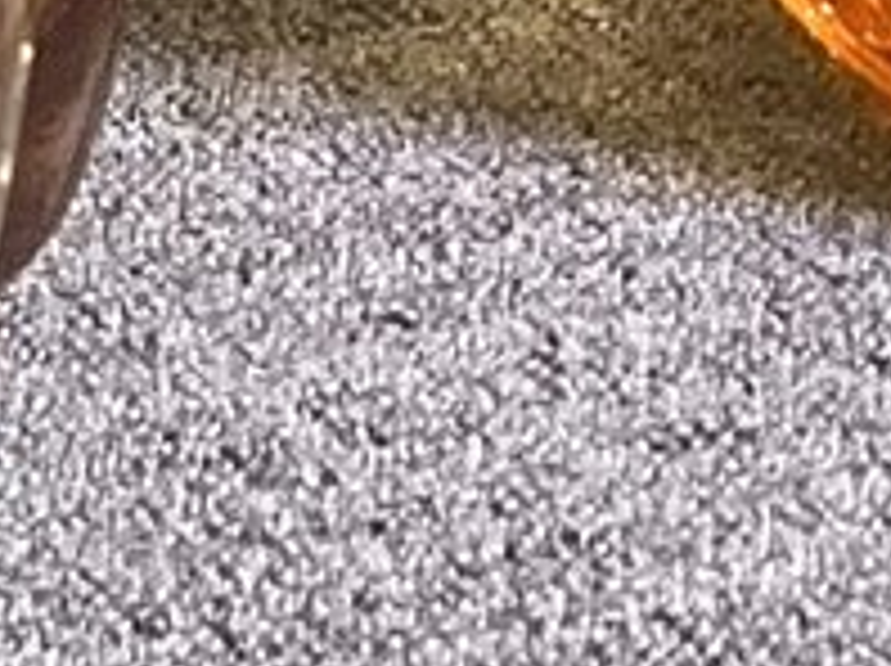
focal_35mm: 237
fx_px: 6093
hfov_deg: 7.2
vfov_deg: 6.0
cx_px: -2041
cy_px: -943
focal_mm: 3.3
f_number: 2.4
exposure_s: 1/60
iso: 320
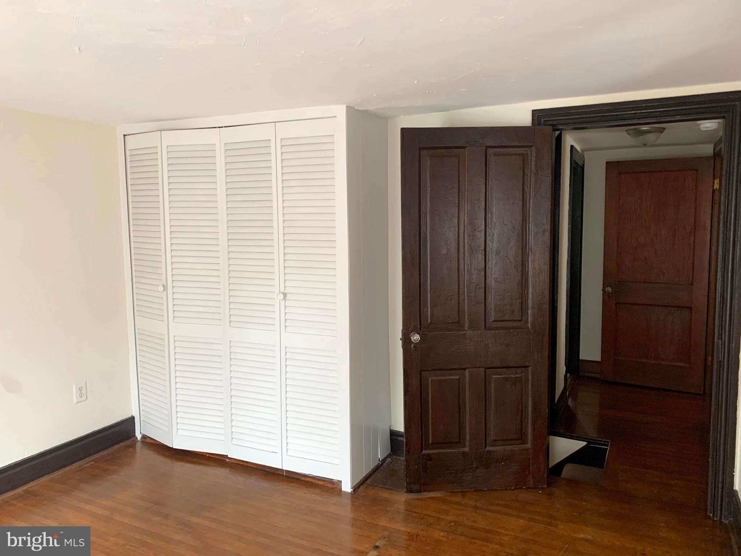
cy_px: 278
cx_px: 370
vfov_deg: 53.1
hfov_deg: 67.3
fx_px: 557
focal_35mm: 26
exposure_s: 1/60
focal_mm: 4.25
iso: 160
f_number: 1.8
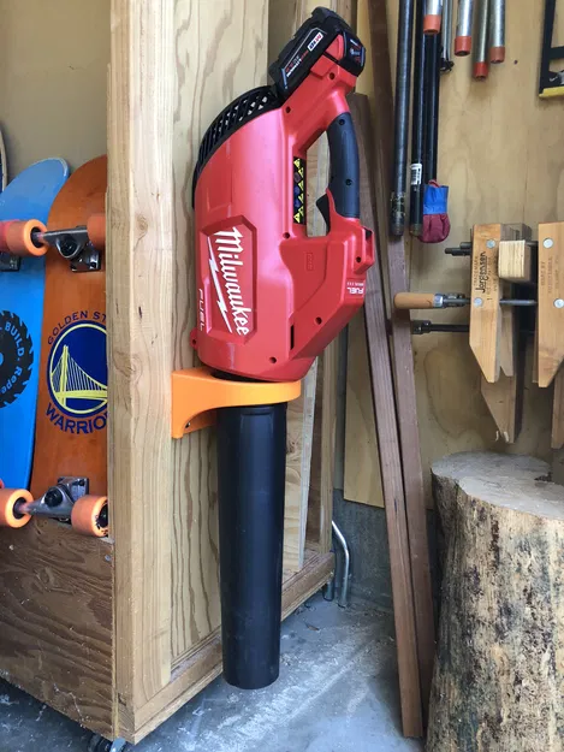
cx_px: 282
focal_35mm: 28
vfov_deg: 63.4
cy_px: 376
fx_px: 608
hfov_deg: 49.8
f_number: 1.8
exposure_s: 1/30
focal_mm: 3.99
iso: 25
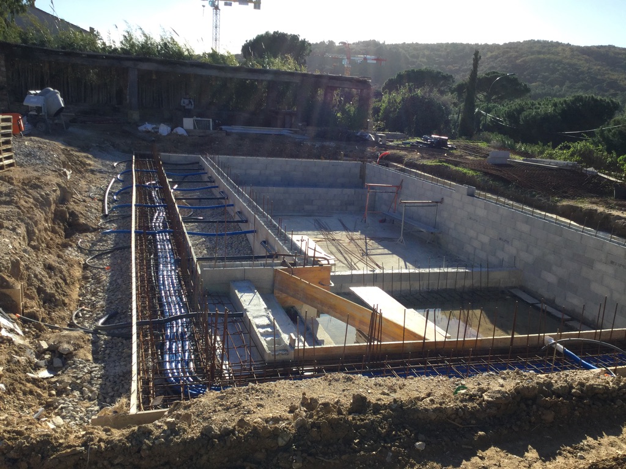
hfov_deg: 58.4
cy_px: 234
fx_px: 561
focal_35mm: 31
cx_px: 313
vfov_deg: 45.4
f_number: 2.4
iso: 25
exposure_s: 1/970
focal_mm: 3.3
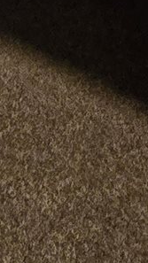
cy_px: -466
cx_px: -15
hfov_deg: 10.9
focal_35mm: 110
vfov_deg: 12.3
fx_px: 768
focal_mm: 2.2
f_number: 2.2
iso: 800
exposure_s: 1/60
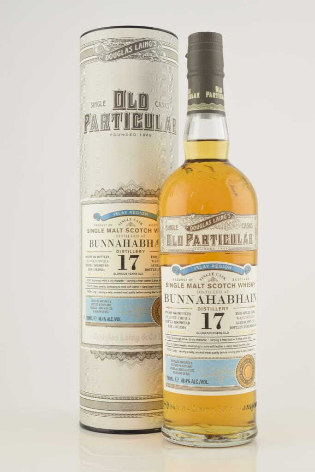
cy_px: 236
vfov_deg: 33.4
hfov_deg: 22.6
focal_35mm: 60
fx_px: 787
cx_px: 158
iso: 100
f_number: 10
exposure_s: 1/15
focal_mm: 40
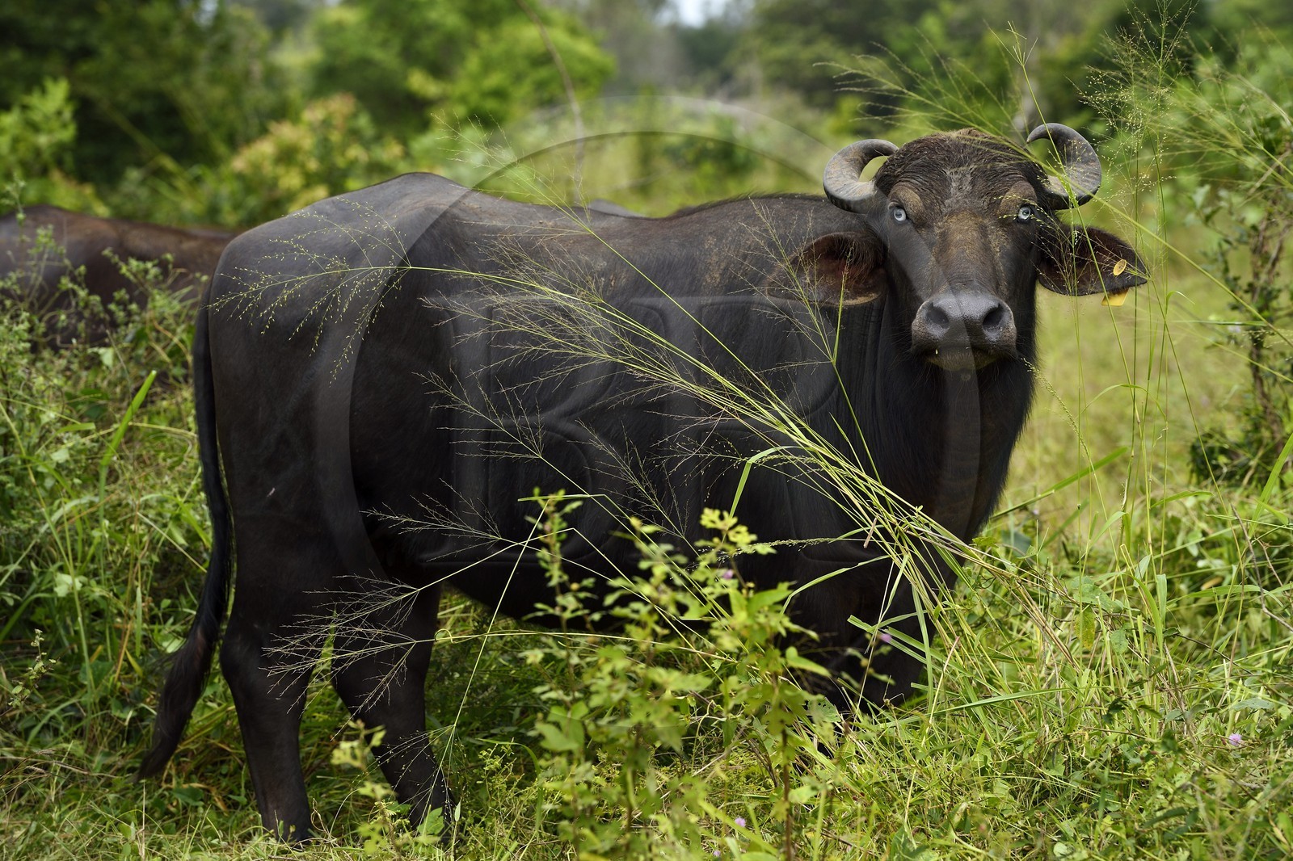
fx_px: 6284
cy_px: 430
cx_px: 646
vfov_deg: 7.8
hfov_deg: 11.7
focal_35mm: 175
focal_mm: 175
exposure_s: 1/250
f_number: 9
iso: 400
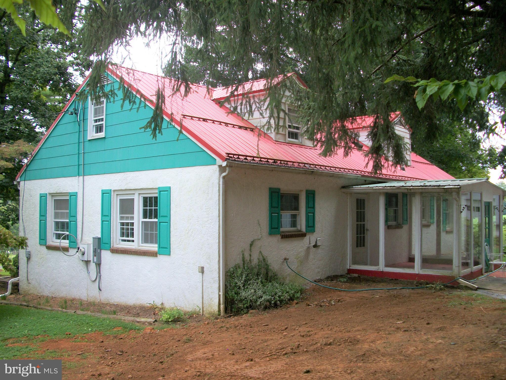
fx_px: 512
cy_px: 190
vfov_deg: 40.7
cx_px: 253
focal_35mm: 35
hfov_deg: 52.6
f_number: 3.1
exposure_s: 1/125
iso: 80
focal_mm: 6.3
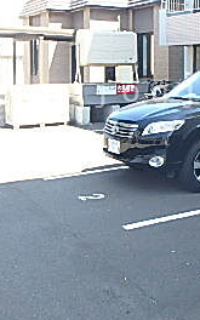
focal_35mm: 54
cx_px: 178
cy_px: 93
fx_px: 471
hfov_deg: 23.4
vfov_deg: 36.9
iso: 125
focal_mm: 3.7
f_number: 3.5
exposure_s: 1/160
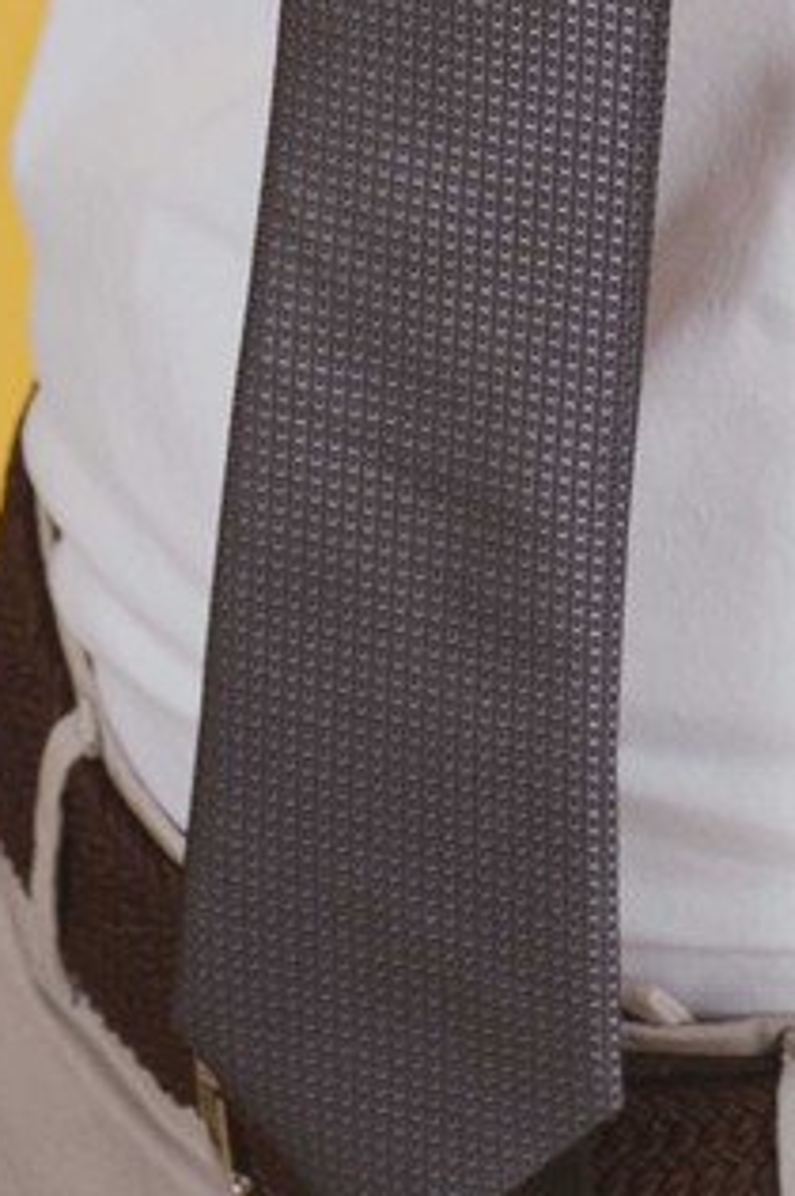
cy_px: -1609
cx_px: 886
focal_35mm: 285
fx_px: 9461
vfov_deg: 6.9
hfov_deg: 4.8
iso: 50
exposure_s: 1/200
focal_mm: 50
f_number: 8
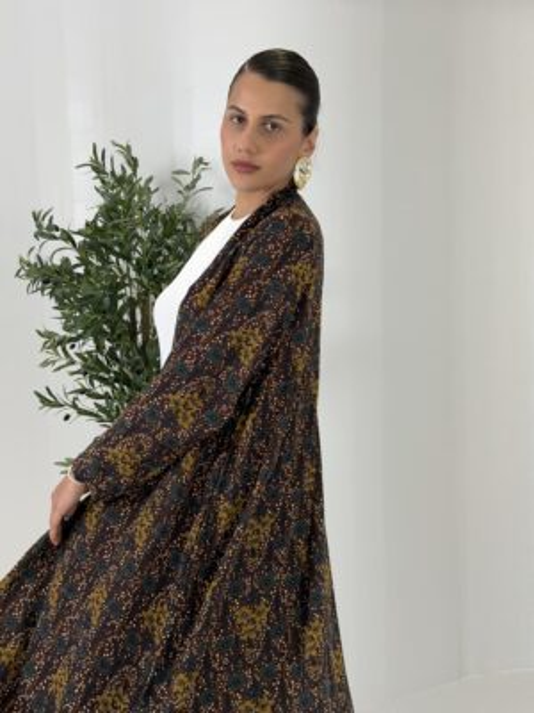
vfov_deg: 39.7
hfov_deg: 30.3
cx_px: 267
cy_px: 356
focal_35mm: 48
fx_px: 987
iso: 64
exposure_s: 1/429
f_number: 1.78
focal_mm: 6.76
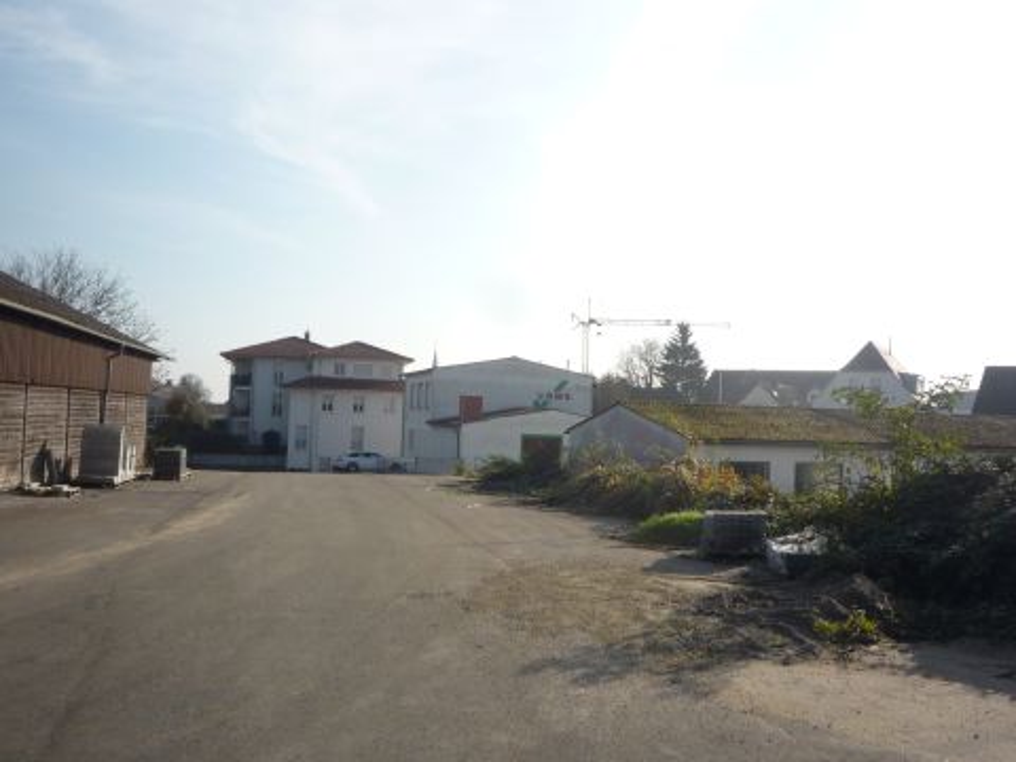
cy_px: 381
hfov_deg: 52.6
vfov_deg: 40.7
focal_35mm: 35
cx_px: 508
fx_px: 1027
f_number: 5.6
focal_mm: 5.2
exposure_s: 1/400
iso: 100
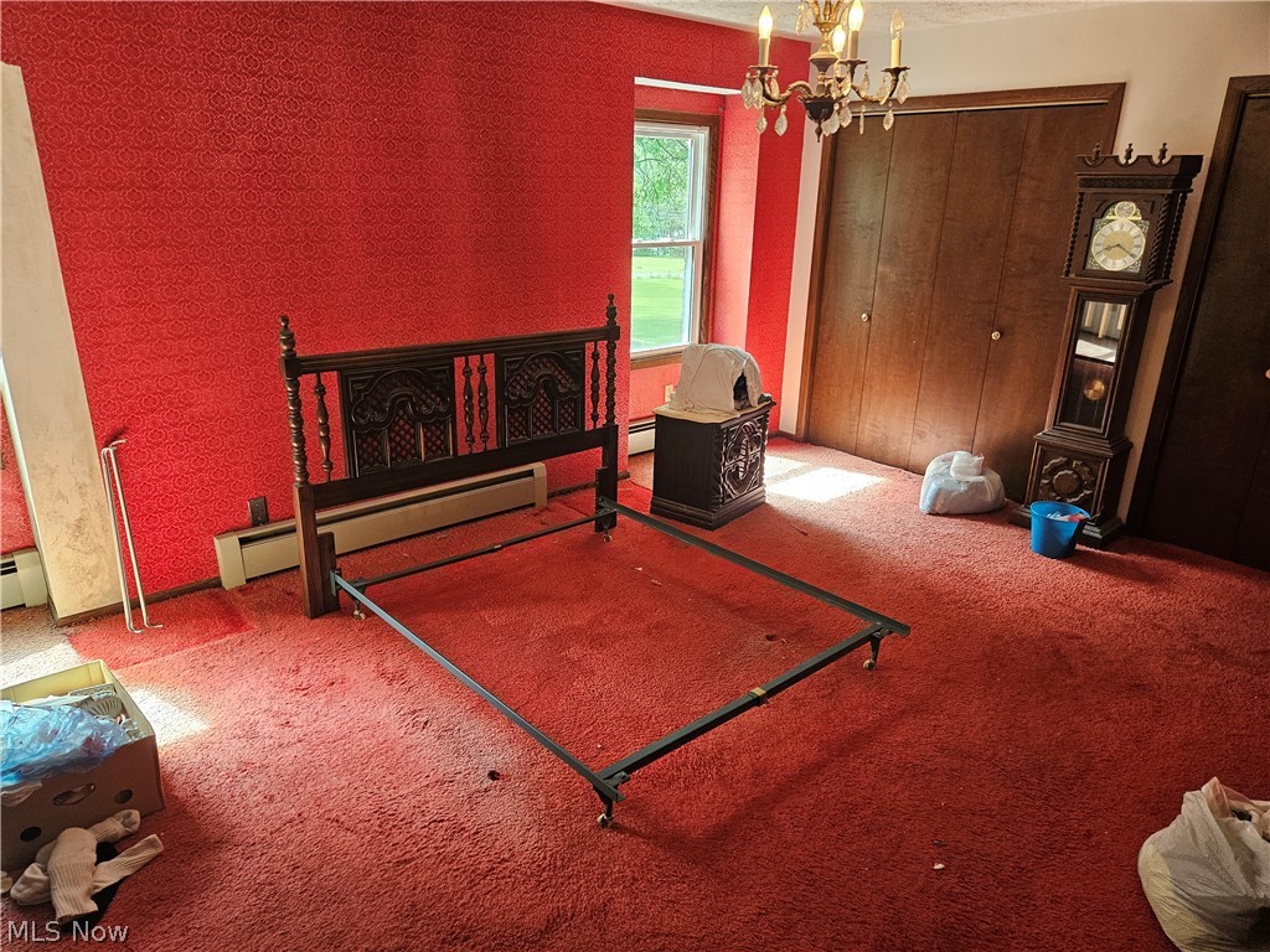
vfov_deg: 58.9
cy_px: 476
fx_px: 844
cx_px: 635
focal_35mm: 23
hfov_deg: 73.9
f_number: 1.8
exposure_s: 1/120
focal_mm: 5.4
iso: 400
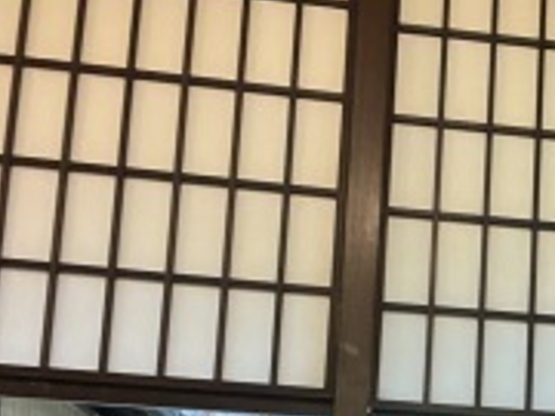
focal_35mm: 64
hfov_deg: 28.9
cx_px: 518
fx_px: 1026
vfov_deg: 21.4
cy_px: 495
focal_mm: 2.71
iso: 400
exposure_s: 1/30
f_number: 2.2
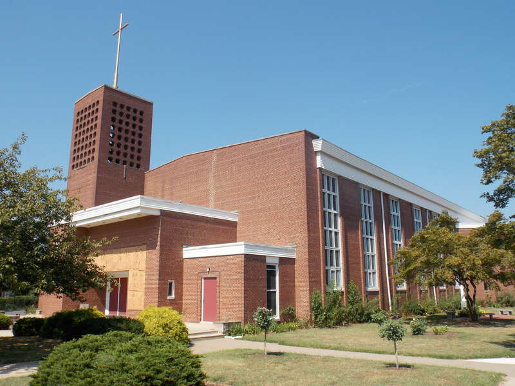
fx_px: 402
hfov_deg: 65.3
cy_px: 193
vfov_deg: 51.4
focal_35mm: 27
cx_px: 258
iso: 80
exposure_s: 1/800
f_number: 3.2
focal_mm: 4.8
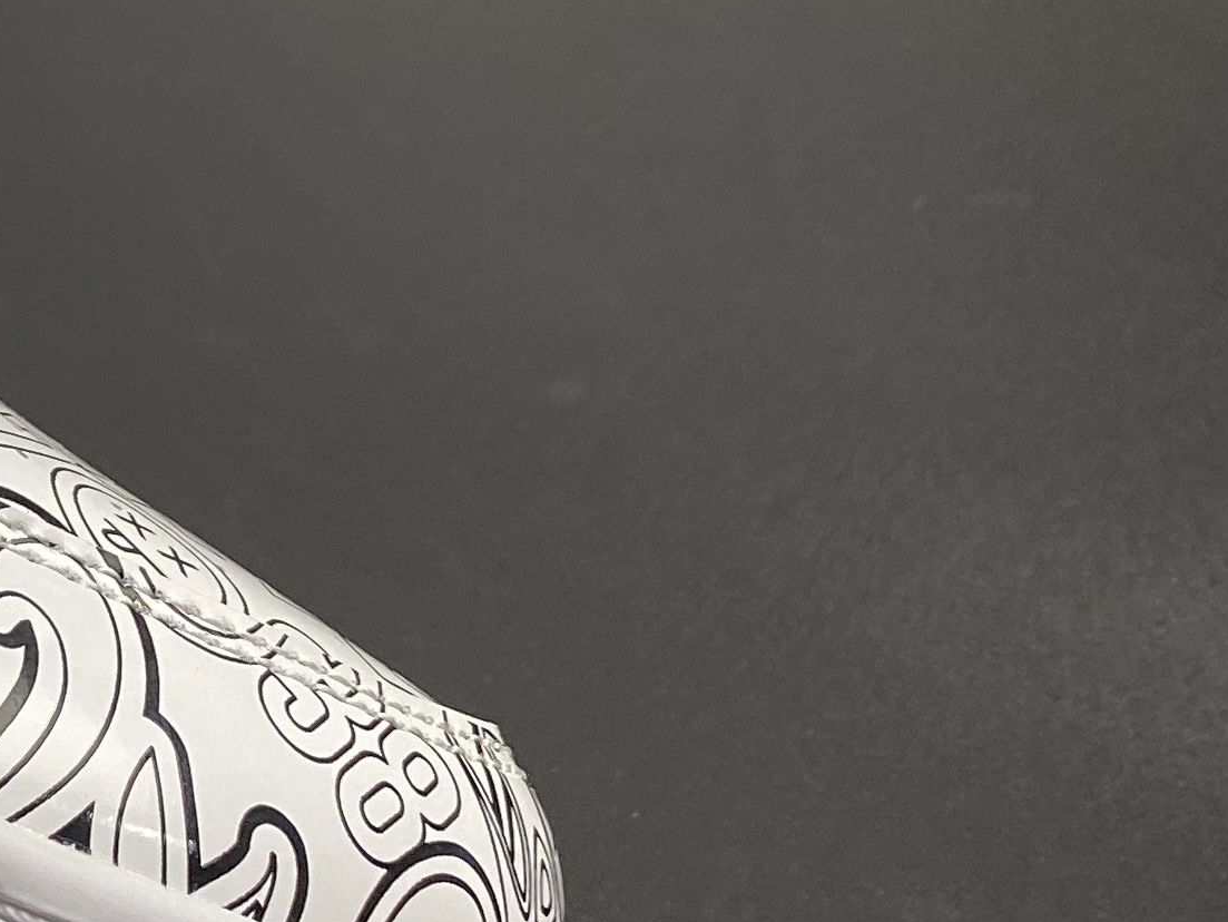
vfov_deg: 15.0
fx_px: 3371
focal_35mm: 95
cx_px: -986
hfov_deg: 17.0
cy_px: -215
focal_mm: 4.25
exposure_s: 1/100
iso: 64
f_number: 1.8
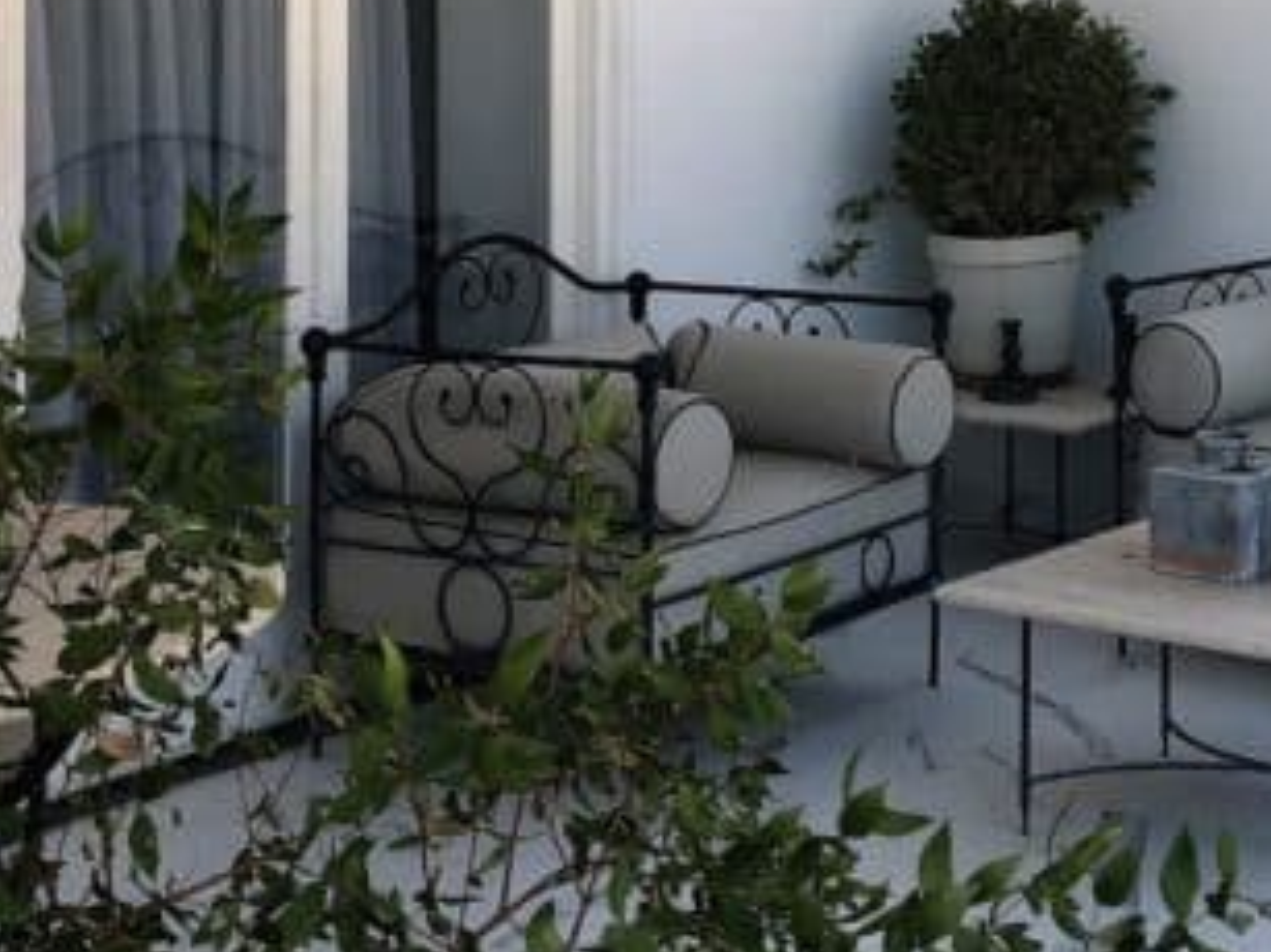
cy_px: -108
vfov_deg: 19.3
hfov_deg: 25.9
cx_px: 1122
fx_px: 2679
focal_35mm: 73
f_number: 1.8
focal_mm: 3.99
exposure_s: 1/322
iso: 20
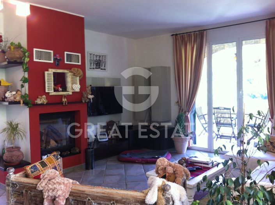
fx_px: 278
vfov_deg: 40.6
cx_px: 138
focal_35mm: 35
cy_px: 102
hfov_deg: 52.7
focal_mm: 3.85
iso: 100
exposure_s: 1/17
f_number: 2.8
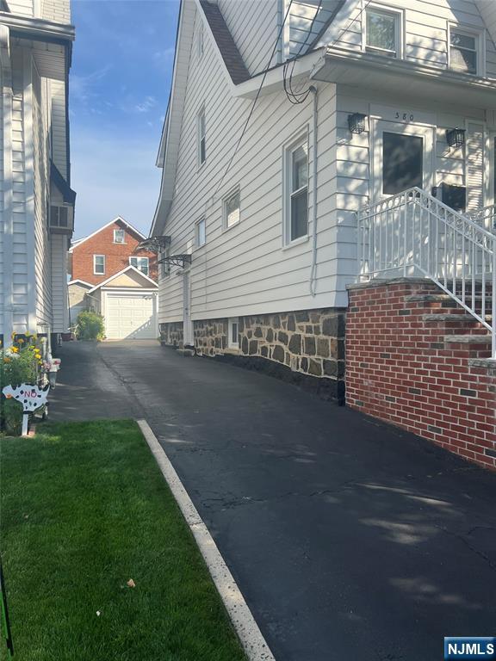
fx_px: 497
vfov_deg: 67.3
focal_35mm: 26
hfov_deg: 53.1
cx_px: 248
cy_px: 330
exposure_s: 1/2299
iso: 50
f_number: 1.5
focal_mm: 5.7
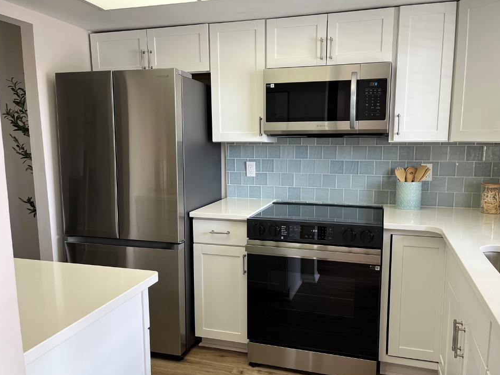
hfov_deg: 63.4
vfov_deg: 49.7
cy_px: 197
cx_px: 262
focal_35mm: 28
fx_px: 404
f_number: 1.6
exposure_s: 1/120
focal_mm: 5.1
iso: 125
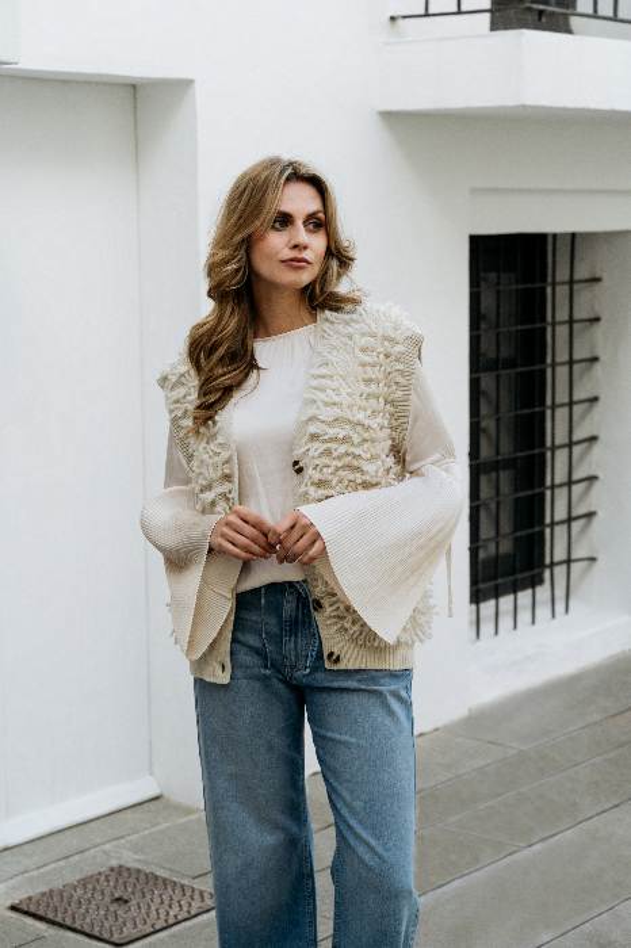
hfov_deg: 19.7
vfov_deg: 29.3
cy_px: 474
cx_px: 316
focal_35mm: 69
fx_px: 1816
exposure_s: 1/200
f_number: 5.6
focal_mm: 69
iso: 500
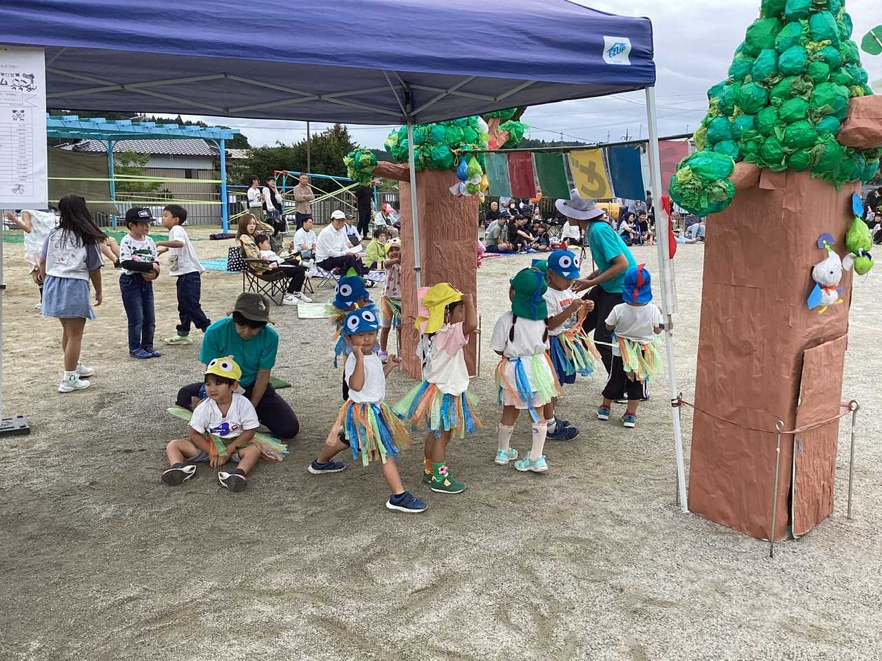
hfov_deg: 58.4
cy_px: 330
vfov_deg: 45.4
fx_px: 790
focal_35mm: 31
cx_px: 441
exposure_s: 1/407
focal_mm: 3.3
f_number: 2.4
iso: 25
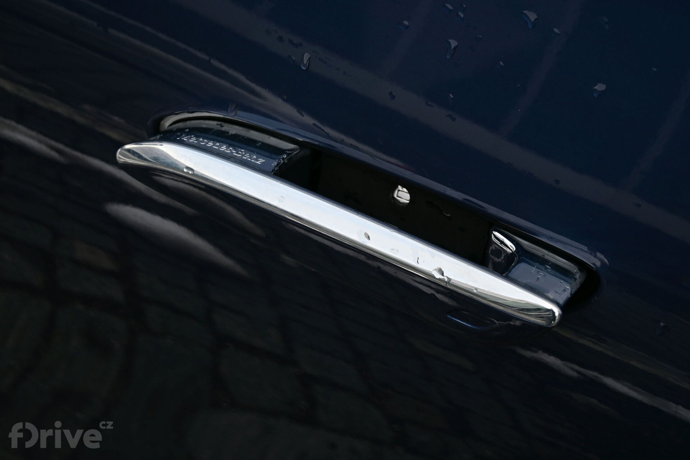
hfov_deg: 27.0
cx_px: 345
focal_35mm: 75
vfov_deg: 18.2
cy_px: 230
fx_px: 1437
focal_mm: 50
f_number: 6.3
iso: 100
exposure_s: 1/100
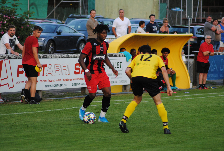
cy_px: 76
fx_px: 1543
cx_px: 112
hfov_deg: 8.3
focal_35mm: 248
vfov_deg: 5.6
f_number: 4.5
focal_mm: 165
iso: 720
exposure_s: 1/500
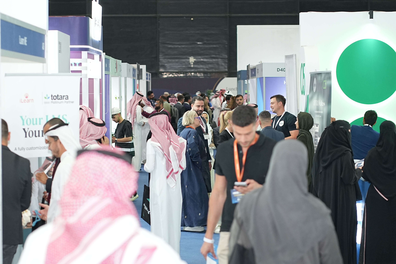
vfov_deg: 10.8
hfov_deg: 16.1
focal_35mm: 127
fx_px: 1397
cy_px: 132
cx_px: 198
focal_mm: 85
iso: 1600
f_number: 3.2
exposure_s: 1/160
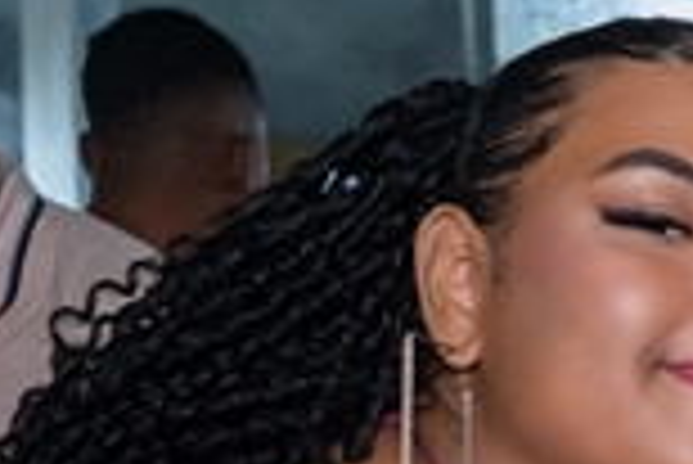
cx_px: 1433
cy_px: 946
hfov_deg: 10.7
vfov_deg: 7.6
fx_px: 3333
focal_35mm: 173
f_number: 2.8
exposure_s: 1/400
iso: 2500
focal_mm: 24
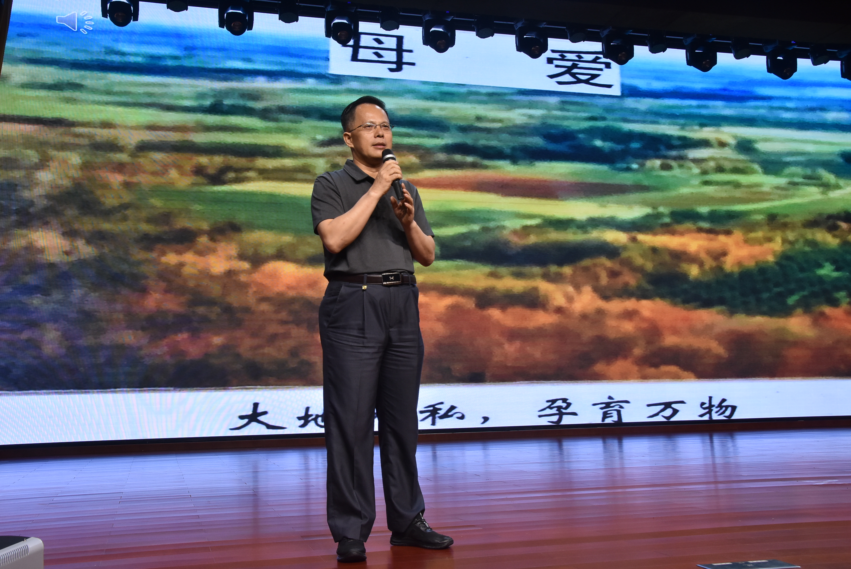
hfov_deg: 49.5
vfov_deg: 34.3
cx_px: 426
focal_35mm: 39
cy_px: 284
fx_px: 923
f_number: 11
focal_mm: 26
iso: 900
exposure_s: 1/60
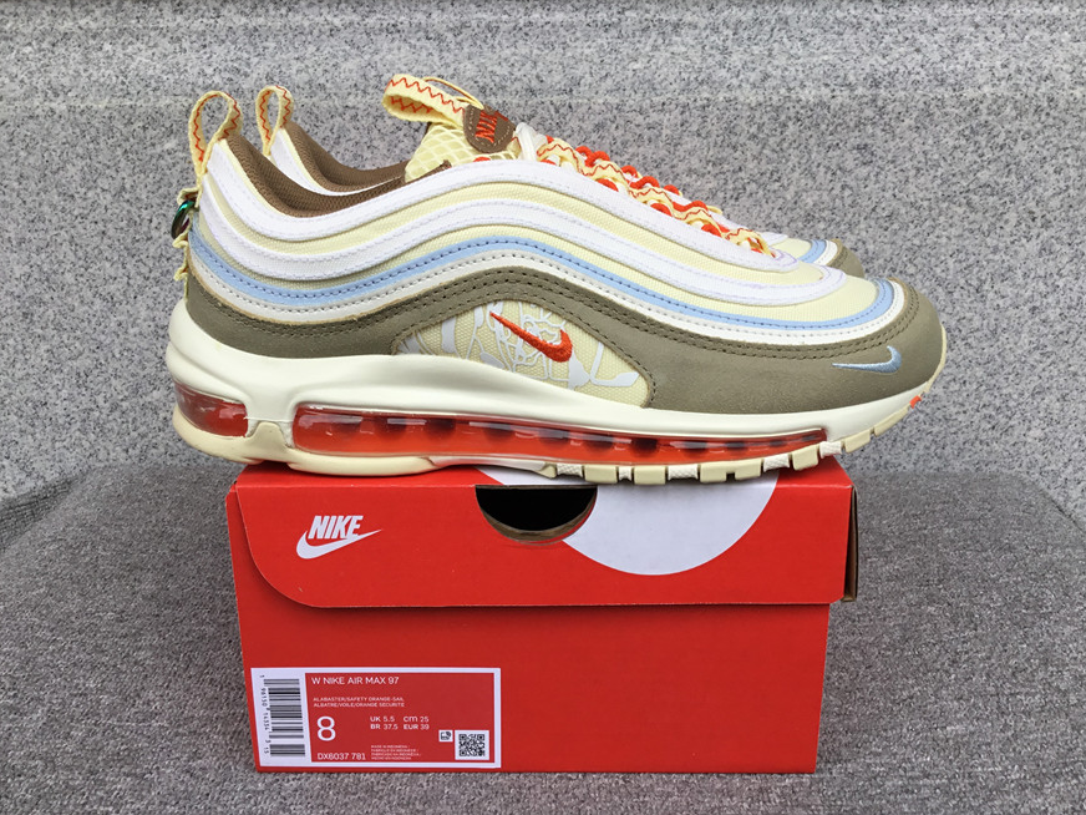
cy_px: 414
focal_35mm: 32
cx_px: 553
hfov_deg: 56.8
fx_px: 1004
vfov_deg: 44.2
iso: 25
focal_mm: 3.3
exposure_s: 1/120
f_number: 2.4
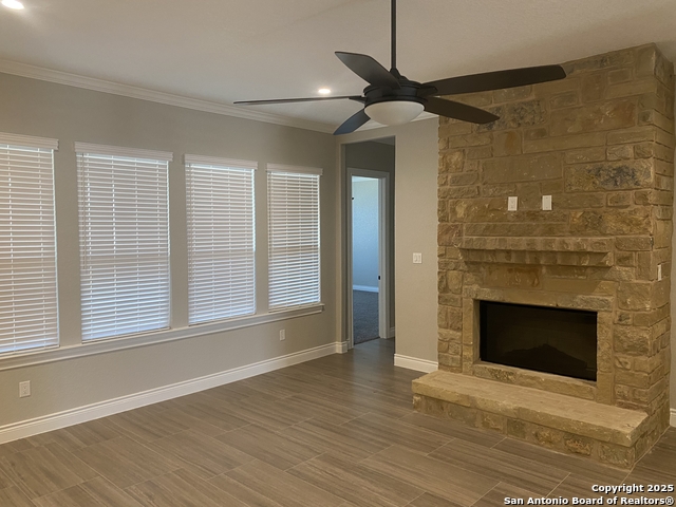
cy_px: 254
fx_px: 508
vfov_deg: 53.1
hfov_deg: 67.3
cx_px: 338
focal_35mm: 26
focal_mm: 4.25
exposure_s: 1/60
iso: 200
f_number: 1.8
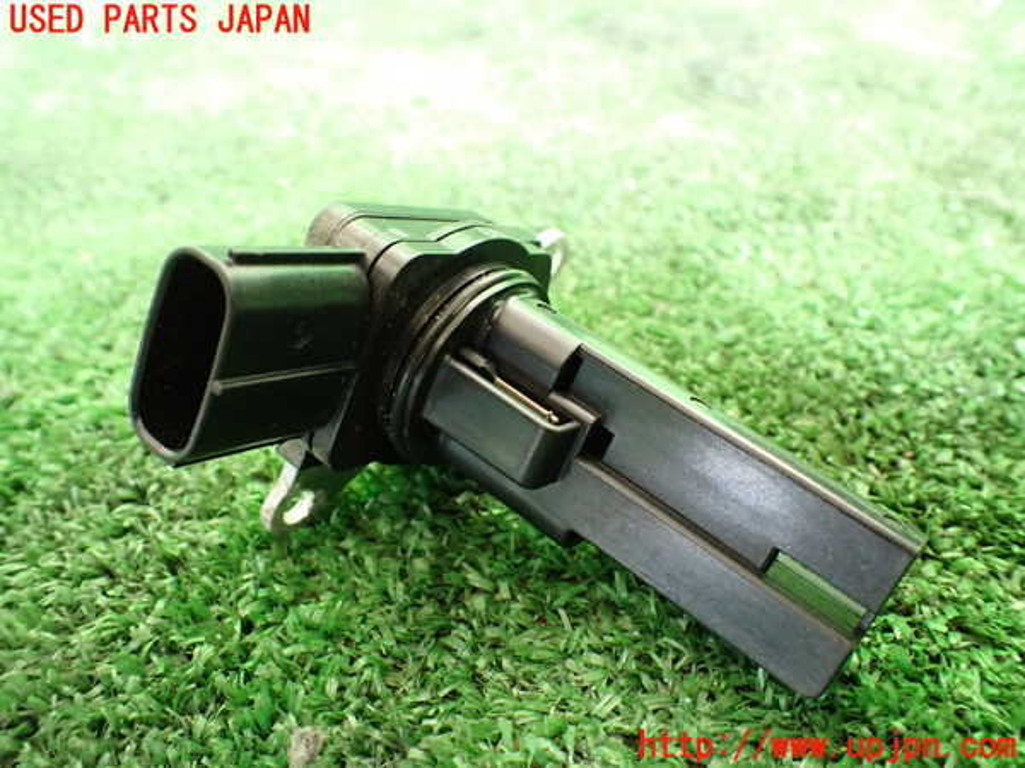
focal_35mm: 30
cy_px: 384
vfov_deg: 46.8
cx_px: 512
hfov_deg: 60.0
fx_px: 888
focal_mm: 5.4
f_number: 2.3
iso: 640
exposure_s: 1/125
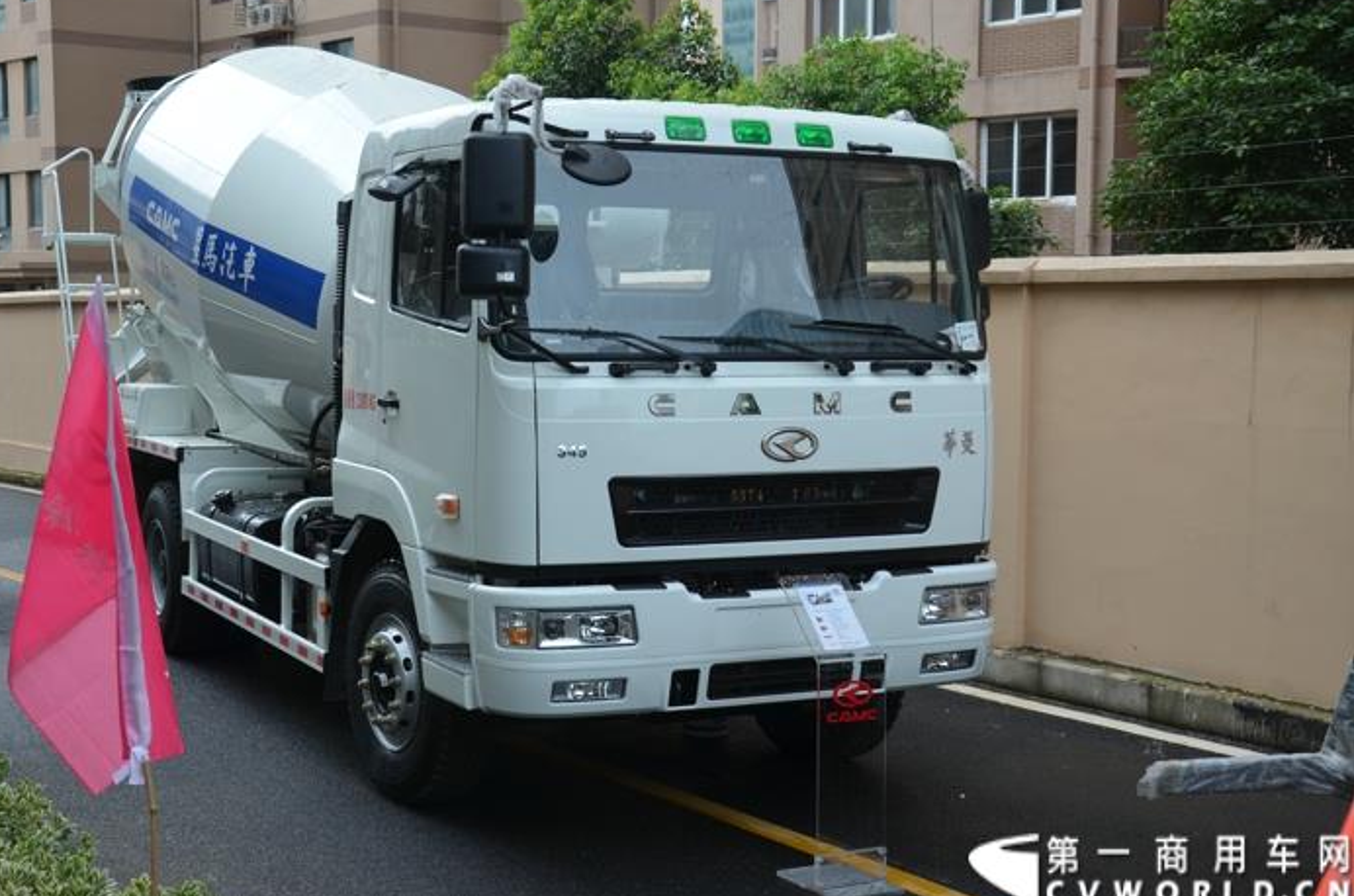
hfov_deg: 38.2
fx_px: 1951
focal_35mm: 52
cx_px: 573
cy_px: 394
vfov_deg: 25.8
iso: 200
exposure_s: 1/200
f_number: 7.1
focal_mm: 30
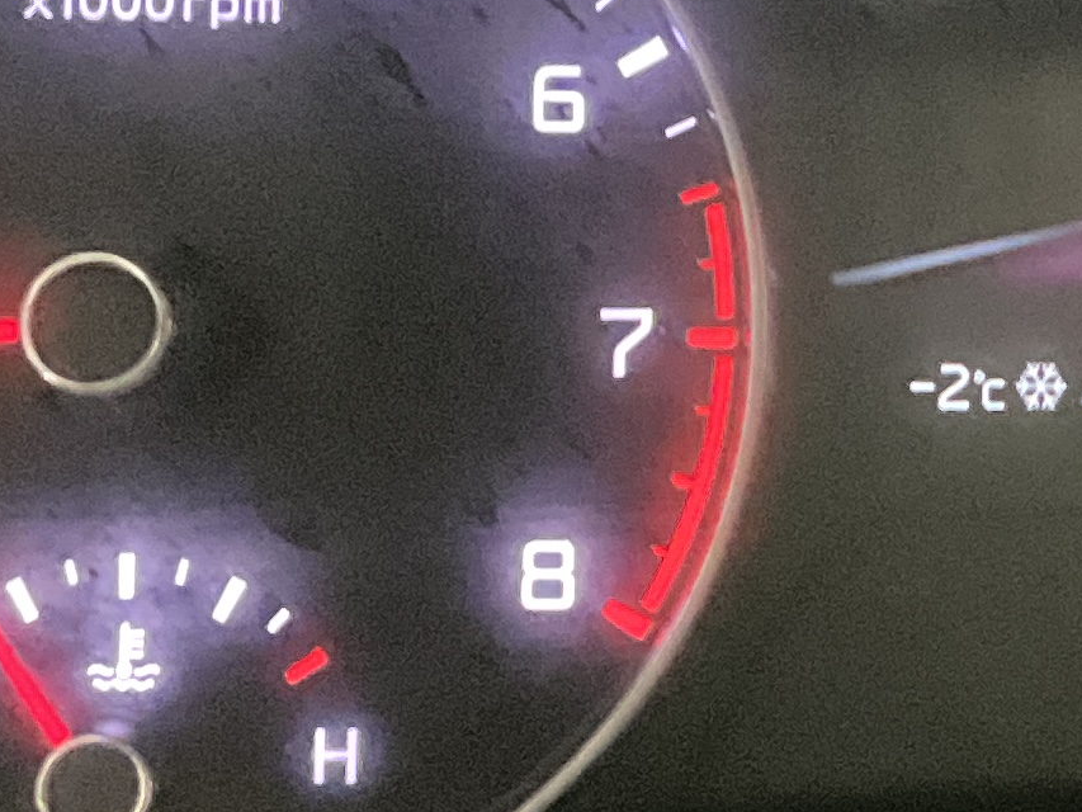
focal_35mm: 137
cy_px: 184
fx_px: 4283
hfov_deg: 13.9
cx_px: 1372
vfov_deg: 10.8
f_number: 1.8
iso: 500
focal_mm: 3
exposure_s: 1/24
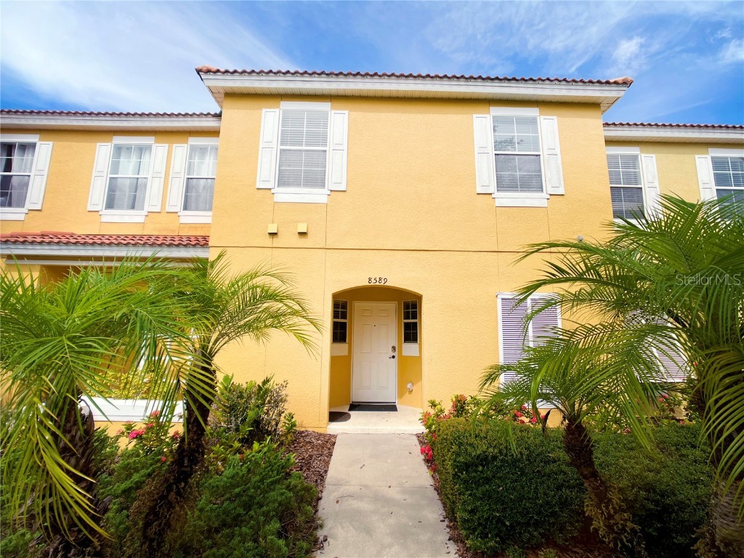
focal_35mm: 26
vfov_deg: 53.1
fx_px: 559
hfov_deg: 67.3
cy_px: 279
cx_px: 372
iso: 50
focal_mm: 5.7
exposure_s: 1/3968
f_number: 1.5
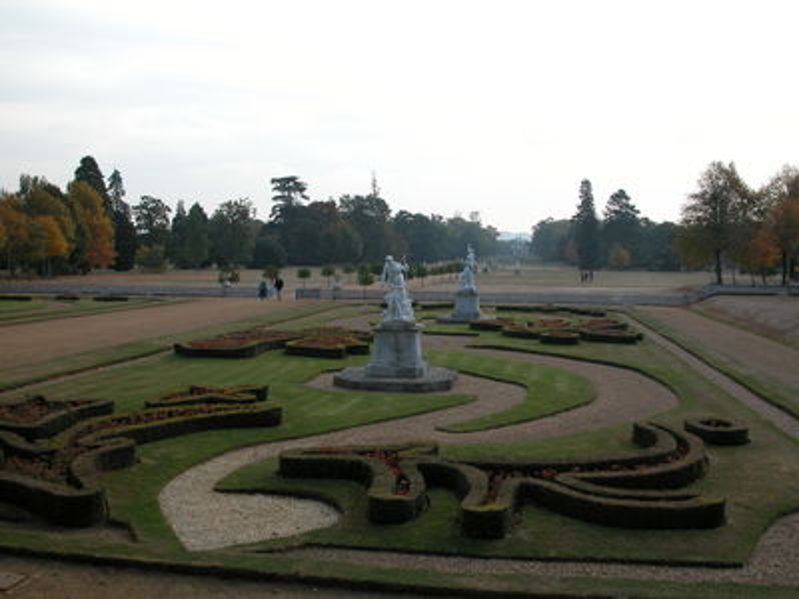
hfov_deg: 52.6
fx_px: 808
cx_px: 400
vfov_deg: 40.7
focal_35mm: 35
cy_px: 300
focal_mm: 8.9
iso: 100
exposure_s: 1/202
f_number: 5
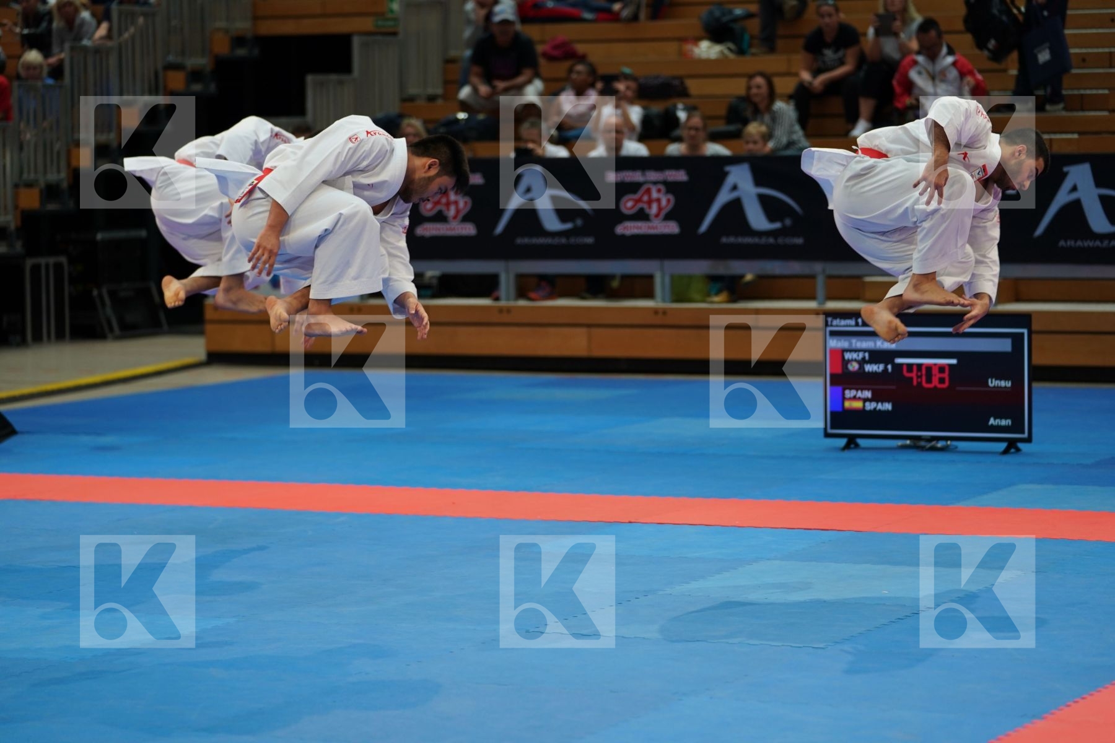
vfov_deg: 12.5
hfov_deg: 18.6
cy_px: 372
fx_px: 3407
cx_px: 558
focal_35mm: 110
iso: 800
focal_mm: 110
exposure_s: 1/500
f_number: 2.8
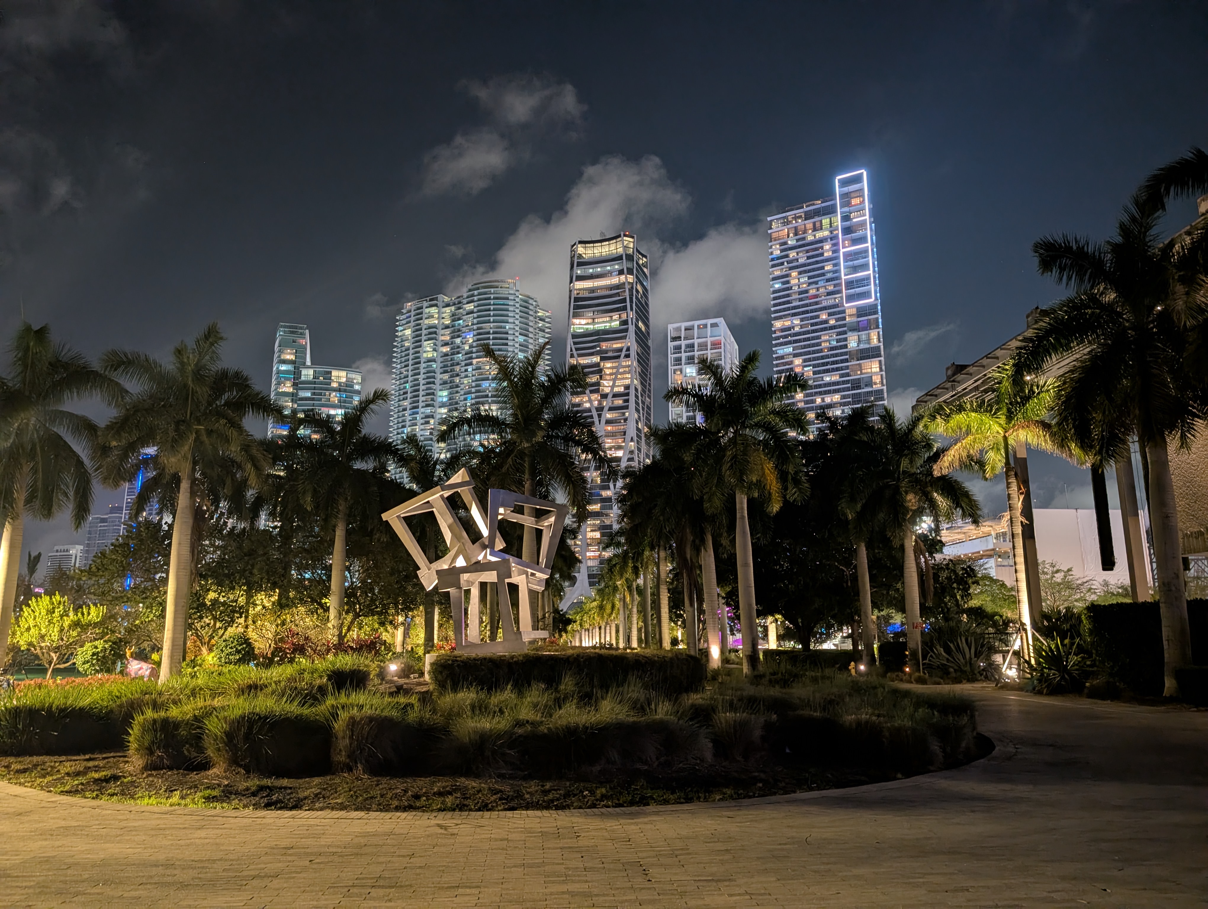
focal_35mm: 24
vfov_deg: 56.9
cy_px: 454
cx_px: 604
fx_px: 839
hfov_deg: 71.5
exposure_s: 1/15.6
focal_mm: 6.9
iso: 360
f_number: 1.68
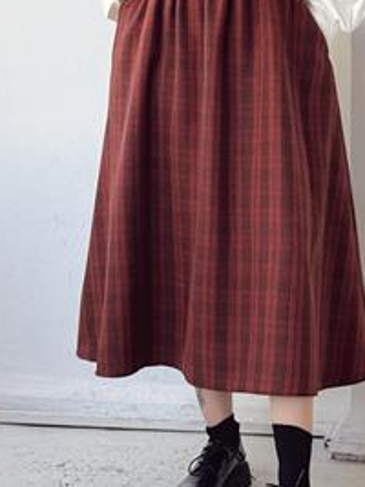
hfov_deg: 15.3
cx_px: 312
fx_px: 1351
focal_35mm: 96
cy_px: 43
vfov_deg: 20.0
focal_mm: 6.76
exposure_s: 1/129
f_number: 1.78
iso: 80
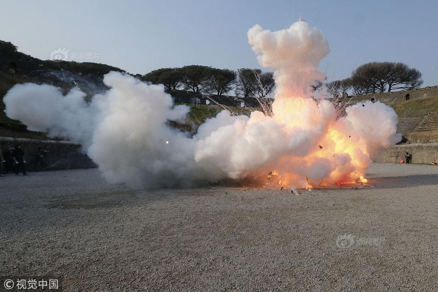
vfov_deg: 73.7
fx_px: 195
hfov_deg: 96.7
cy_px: 146
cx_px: 219
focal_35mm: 16
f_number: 20
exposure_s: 1/250
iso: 800
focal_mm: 10.5
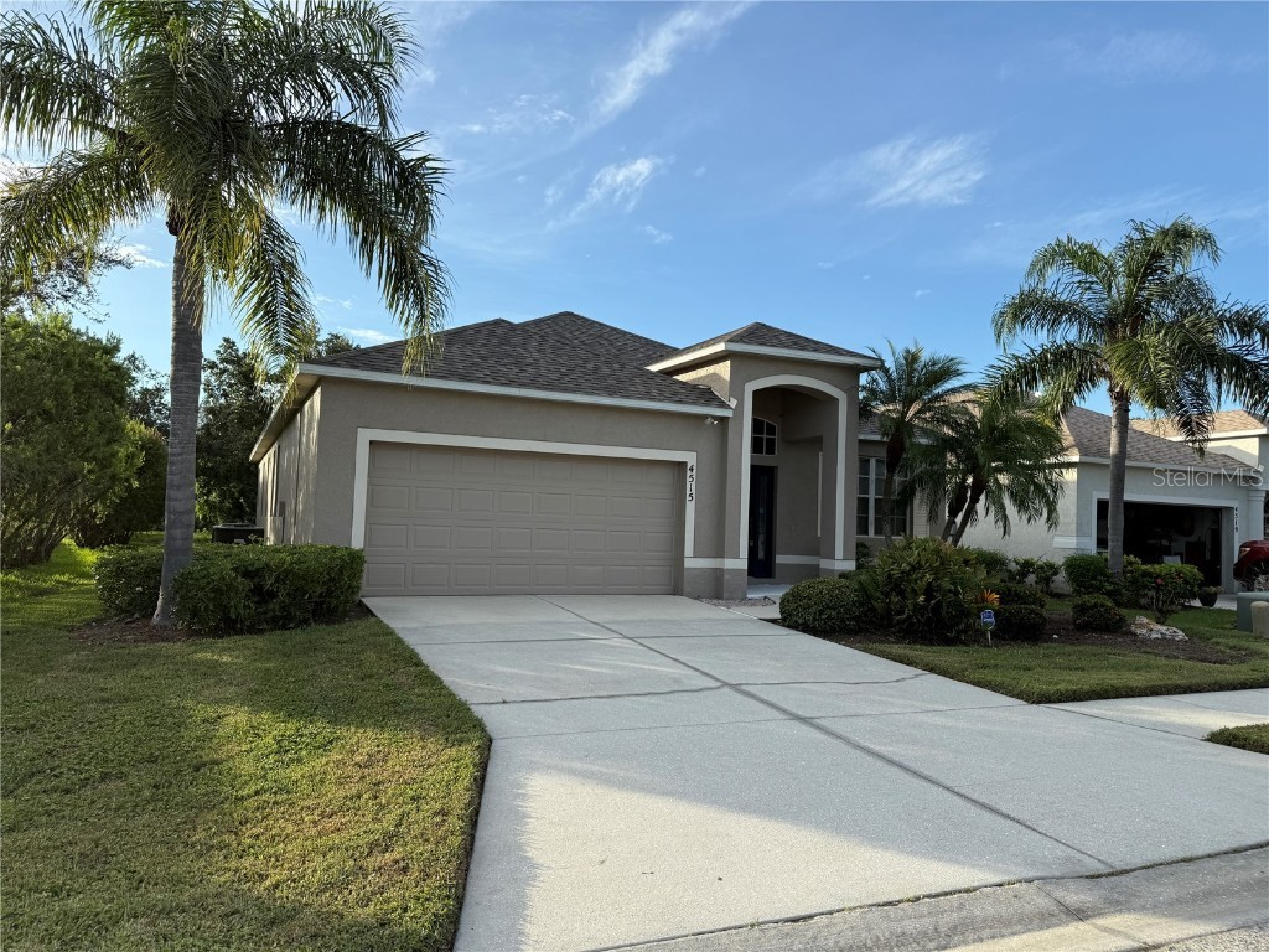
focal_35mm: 24
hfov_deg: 71.6
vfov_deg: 56.8
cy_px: 476
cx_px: 634
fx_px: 880
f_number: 1.78
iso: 80
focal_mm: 6.76
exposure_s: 1/2611
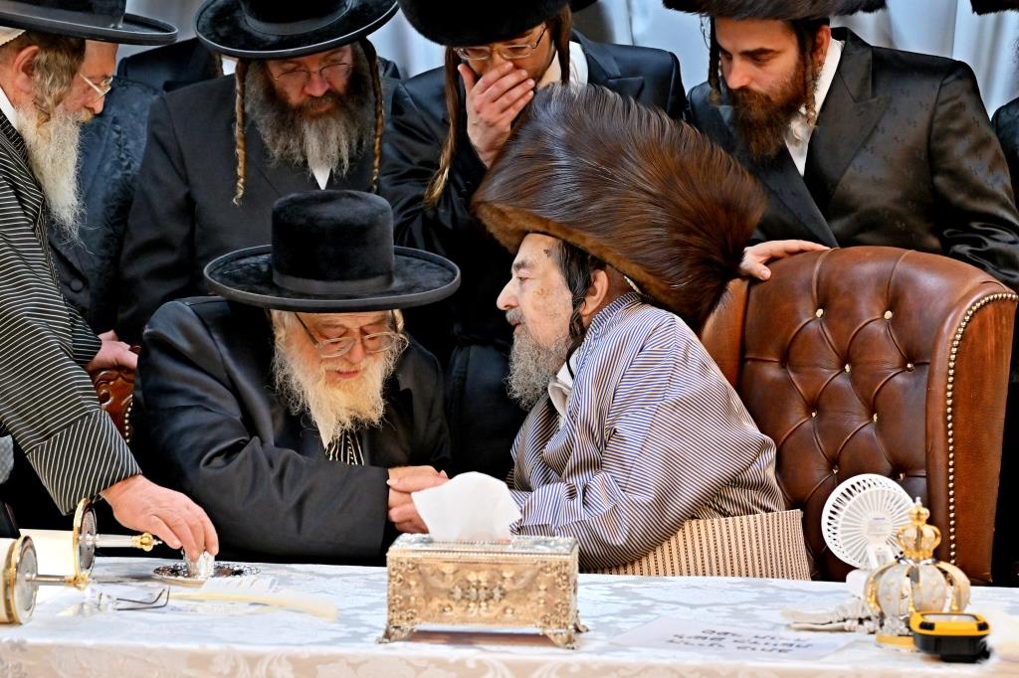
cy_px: 339
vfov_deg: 9.3
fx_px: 4159
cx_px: 510
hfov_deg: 14.0
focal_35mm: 147
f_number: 4
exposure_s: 1/250
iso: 640
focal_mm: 98
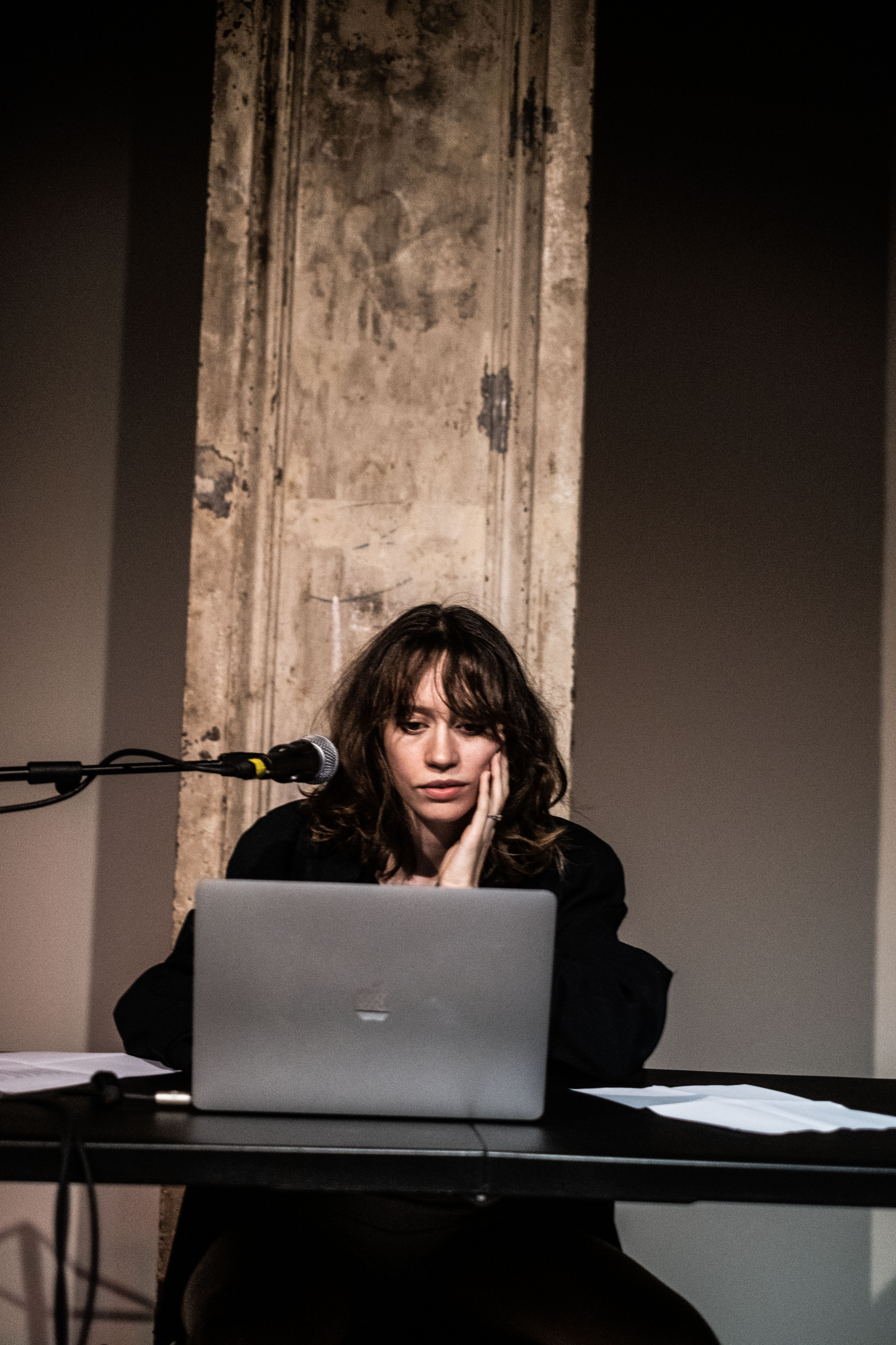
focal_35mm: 53
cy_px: 672
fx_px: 1979
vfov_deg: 37.5
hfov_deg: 25.5
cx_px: 448
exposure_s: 1/250
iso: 3200
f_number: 2
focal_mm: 35
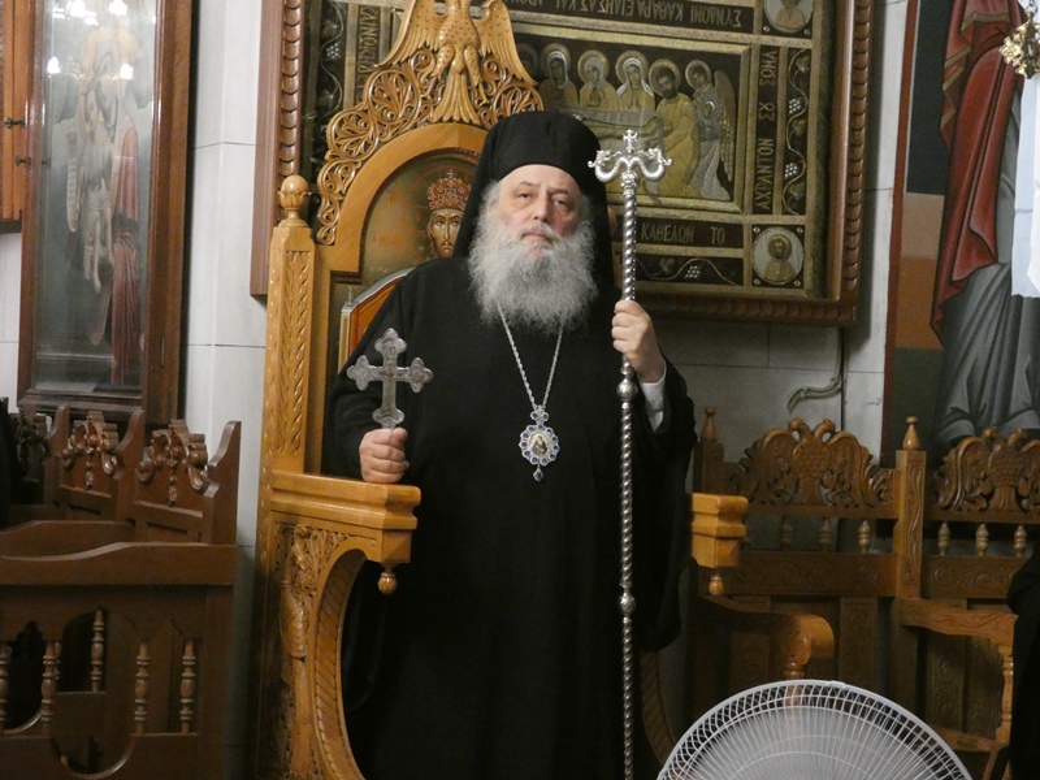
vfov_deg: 18.7
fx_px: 2373
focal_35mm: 79
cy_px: 390
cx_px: 520
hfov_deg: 24.7
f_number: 4.5
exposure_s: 1/10
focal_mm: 14.1
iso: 1600
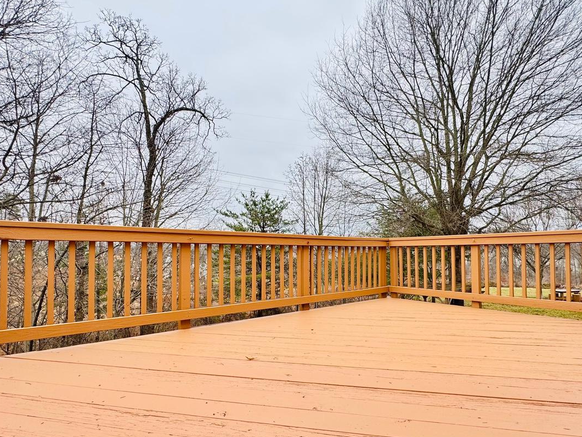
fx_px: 319
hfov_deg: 84.7
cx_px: 292
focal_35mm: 19
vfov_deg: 68.4
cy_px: 248
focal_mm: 2.22
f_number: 2.2
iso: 40
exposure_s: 1/180
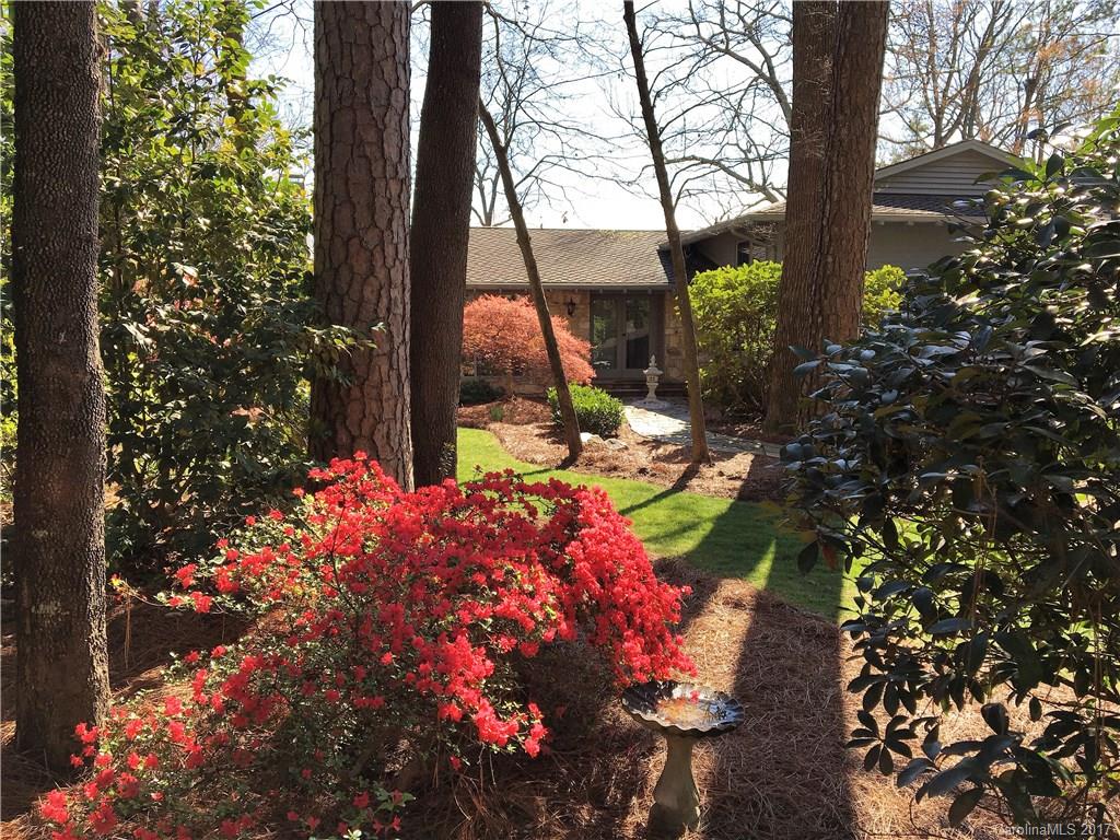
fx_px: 938
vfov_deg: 48.2
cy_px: 420
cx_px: 560
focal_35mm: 29
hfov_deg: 61.7
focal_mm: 4.15
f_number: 2.2
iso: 25
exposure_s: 1/455
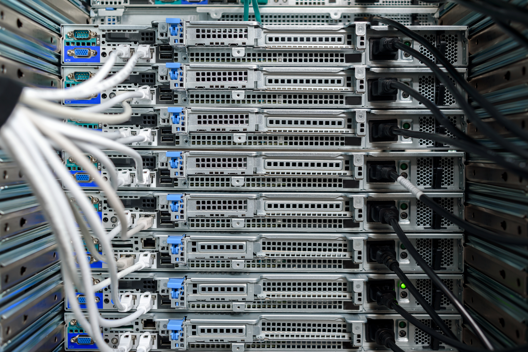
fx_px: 514
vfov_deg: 37.9
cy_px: 176
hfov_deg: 54.4
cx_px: 264
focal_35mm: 35
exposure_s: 1/60
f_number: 4.5
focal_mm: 35
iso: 100
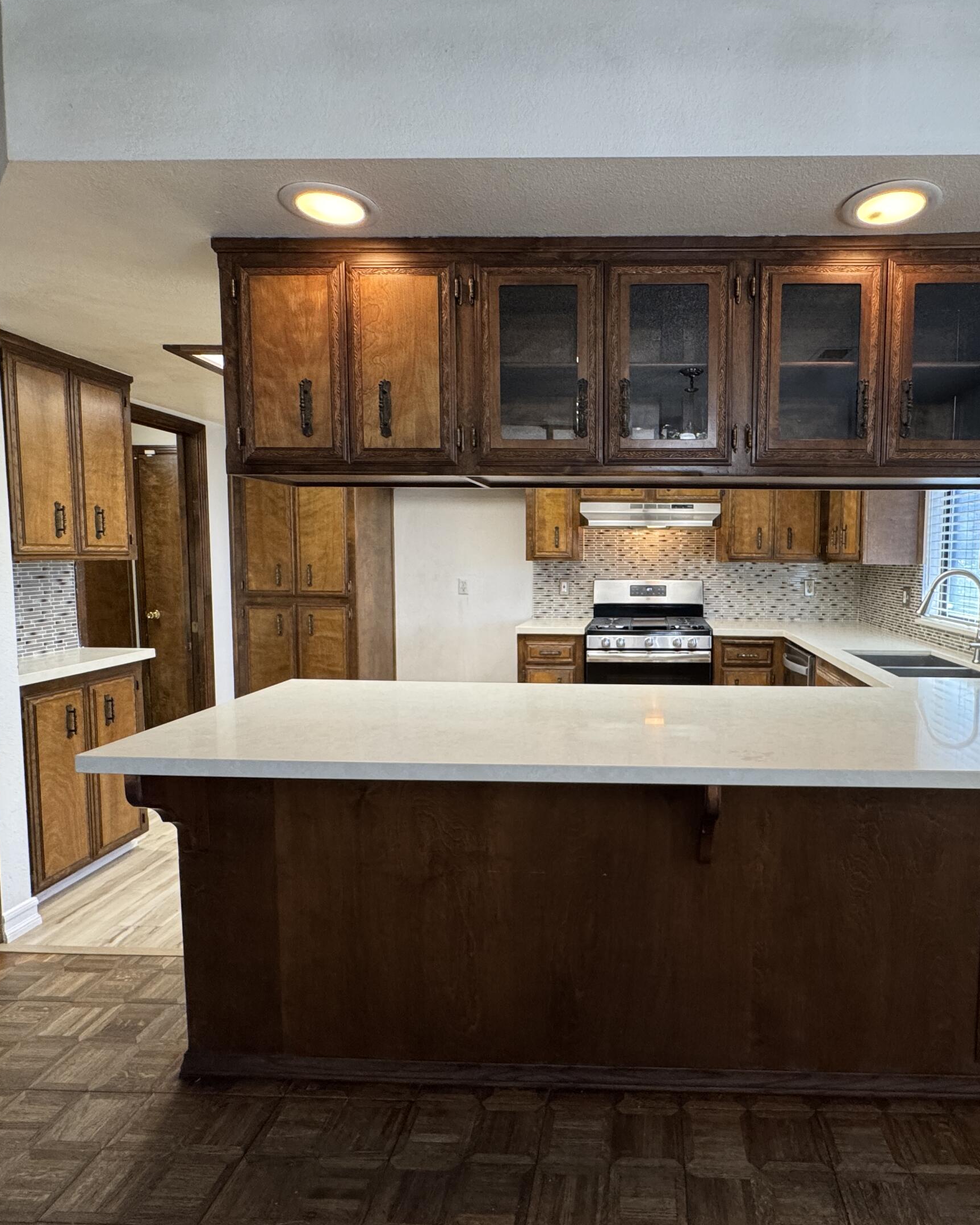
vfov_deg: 83.3
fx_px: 689
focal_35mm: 19
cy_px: 612
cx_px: 625
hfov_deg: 69.5
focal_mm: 2.22
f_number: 2.2
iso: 250
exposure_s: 1/120
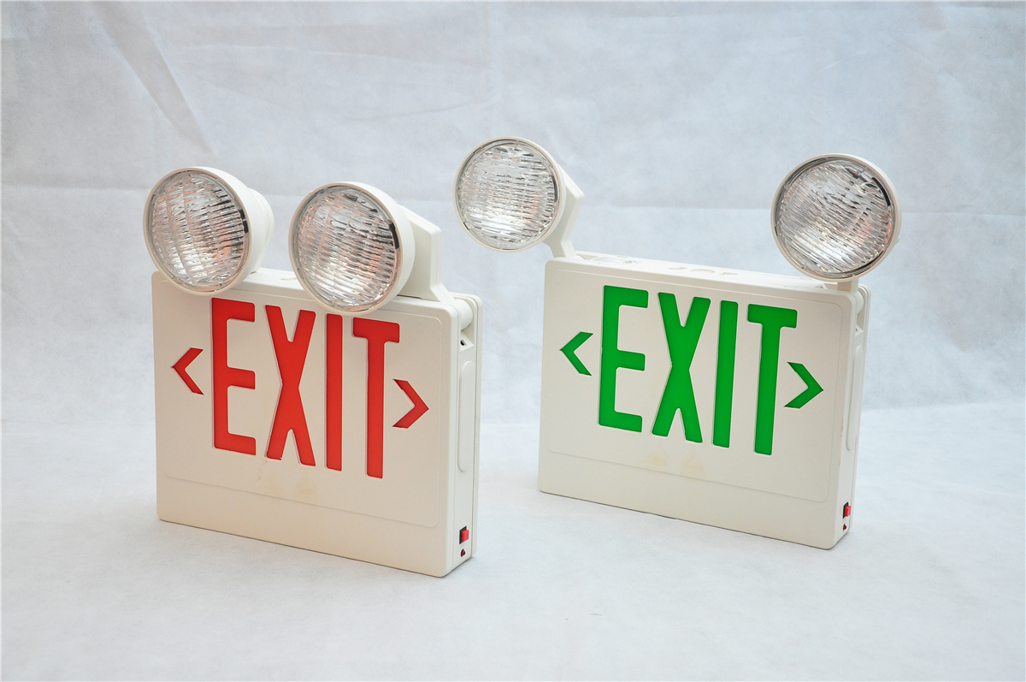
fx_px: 1623
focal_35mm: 57
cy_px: 341
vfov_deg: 23.7
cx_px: 513
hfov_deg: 35.1
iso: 1000
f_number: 4.5
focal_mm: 38
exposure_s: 1/80
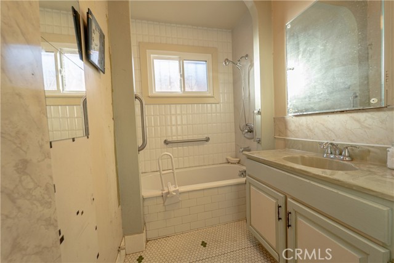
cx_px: 197
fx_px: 153
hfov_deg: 104.2
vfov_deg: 81.2
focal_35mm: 14
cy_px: 132
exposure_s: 1/30
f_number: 6.3
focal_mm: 14
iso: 250
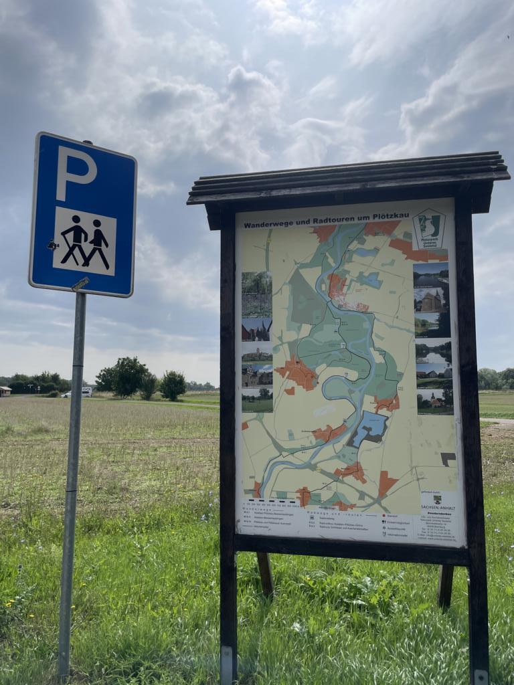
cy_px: 342
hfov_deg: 53.1
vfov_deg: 67.3
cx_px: 257
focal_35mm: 26
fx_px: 515
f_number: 1.6
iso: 32
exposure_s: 1/9804
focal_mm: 4.2
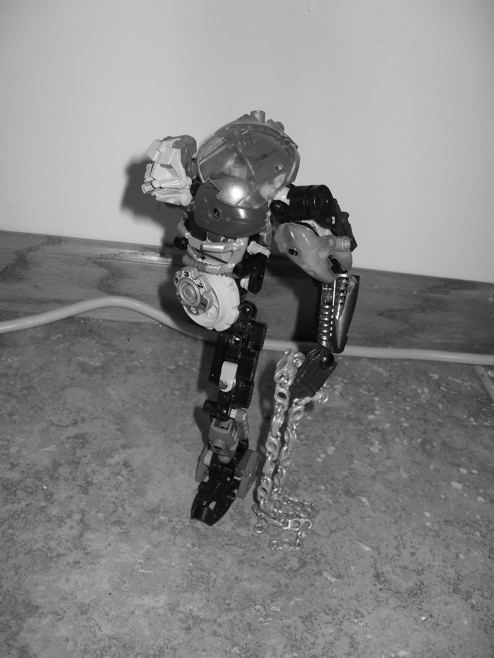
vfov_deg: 52.6
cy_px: 329
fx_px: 666
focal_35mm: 35
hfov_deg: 40.7
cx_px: 247
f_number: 8.9
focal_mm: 6.2
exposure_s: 1/45
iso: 100
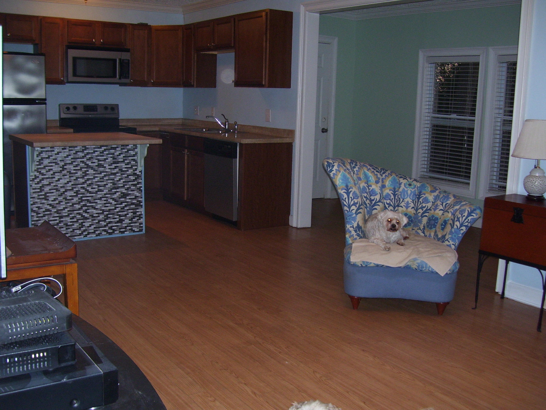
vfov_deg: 38.7
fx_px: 584
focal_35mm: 37
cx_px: 273
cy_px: 205
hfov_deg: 50.1
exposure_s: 1/60
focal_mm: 6
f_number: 2.7
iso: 125
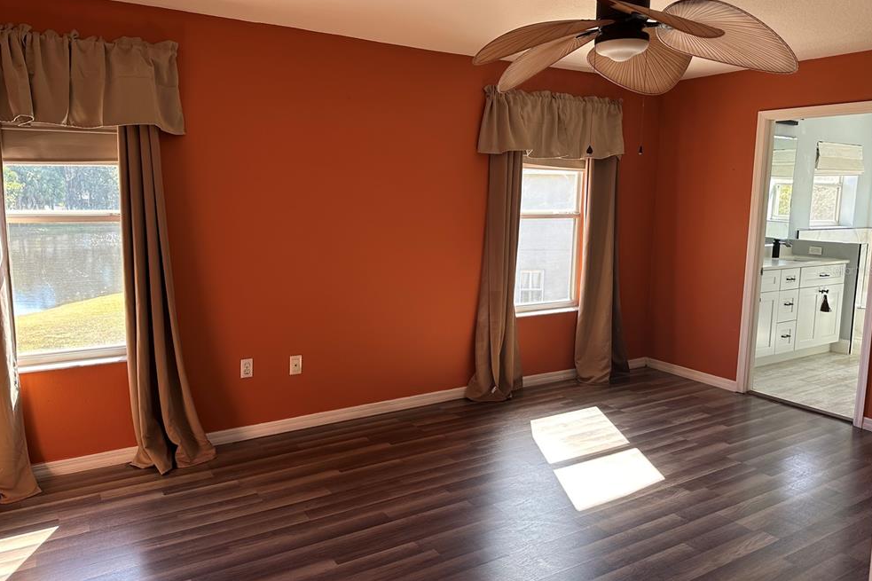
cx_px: 424
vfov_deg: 49.5
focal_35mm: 26
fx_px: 630
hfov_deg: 69.4
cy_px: 270
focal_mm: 6.86
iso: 100
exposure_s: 1/145
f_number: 1.78
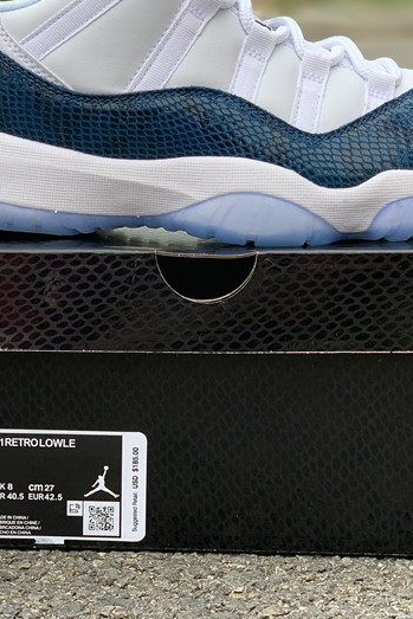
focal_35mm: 93
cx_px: 124
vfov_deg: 21.9
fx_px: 1599
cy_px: 236
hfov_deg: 14.7
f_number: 2.4
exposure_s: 1/158
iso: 16
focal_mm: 6
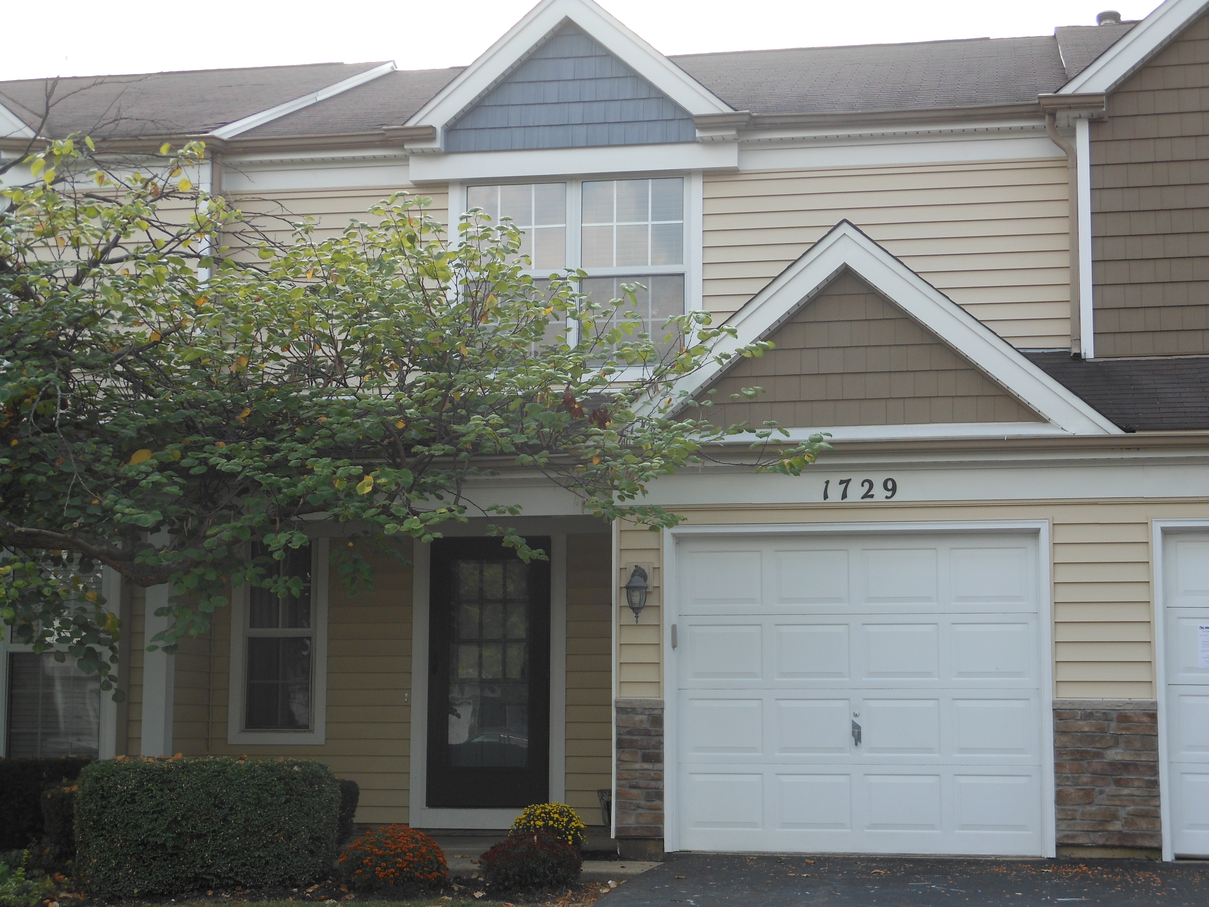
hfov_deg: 29.4
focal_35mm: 66
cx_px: 604
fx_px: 2305
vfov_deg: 22.3
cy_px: 454
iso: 80
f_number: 4.3
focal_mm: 11.7
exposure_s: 1/200
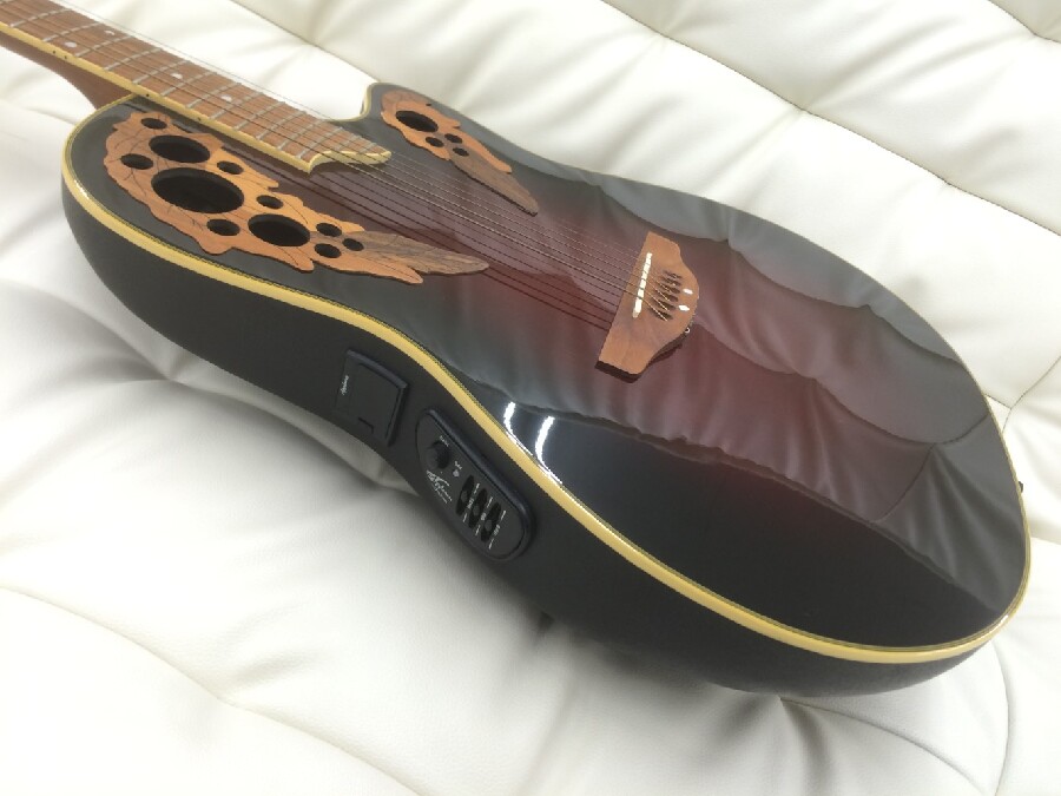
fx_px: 889
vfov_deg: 48.2
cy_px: 398
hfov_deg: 61.7
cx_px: 530
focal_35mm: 29
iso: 32
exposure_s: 1/30
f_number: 2.2
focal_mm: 4.15
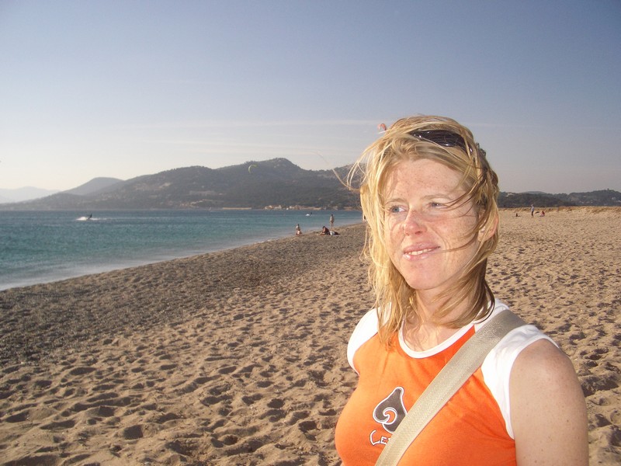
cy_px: 233
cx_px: 310
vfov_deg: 40.7
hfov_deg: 52.6
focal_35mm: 35
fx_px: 628
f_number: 4.3
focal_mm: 5.8
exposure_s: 1/1250
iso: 100
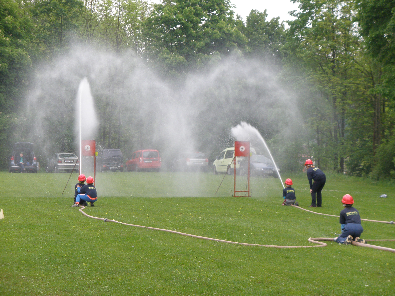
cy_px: 148
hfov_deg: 16.3
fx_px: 1381
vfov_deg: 12.2
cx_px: 198
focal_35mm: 121
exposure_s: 1/125
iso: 160
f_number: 5.3
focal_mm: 21
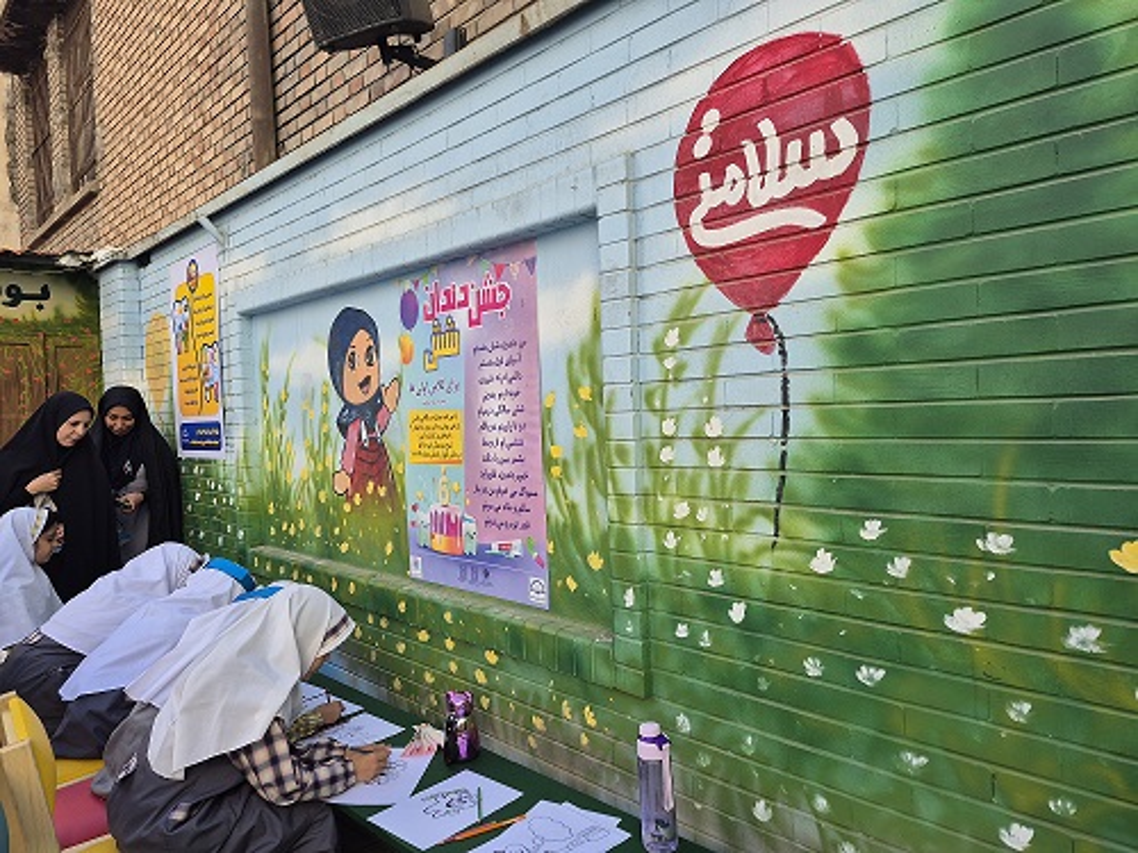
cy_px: 426
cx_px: 569
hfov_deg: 73.9
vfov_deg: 58.9
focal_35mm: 23
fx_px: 756
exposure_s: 1/330
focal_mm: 5.4
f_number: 1.8
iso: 25
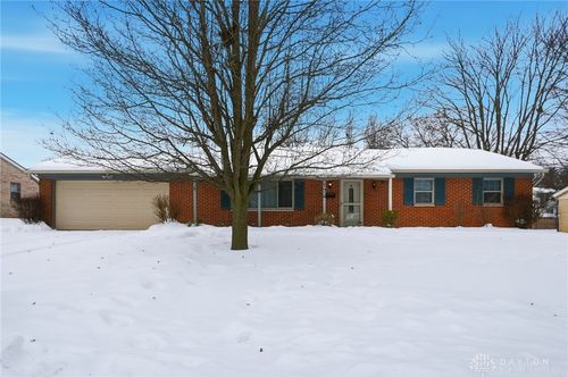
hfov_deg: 77.4
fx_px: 355
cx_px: 284
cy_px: 188
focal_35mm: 22
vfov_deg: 56.0
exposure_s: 1/4000
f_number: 4
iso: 100
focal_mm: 15
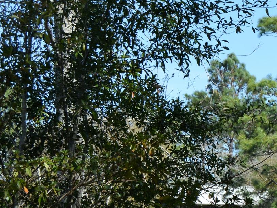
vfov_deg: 8.2
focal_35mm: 181
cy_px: 162
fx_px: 1448
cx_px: 484
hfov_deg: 10.3
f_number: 8
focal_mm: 34
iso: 180
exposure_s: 1/250
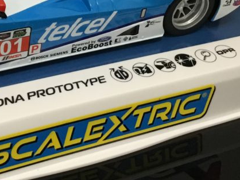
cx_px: 30
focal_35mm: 76
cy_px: -13
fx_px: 527
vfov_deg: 18.7
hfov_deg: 25.0
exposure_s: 1/30
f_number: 2.4
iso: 160
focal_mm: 3.3
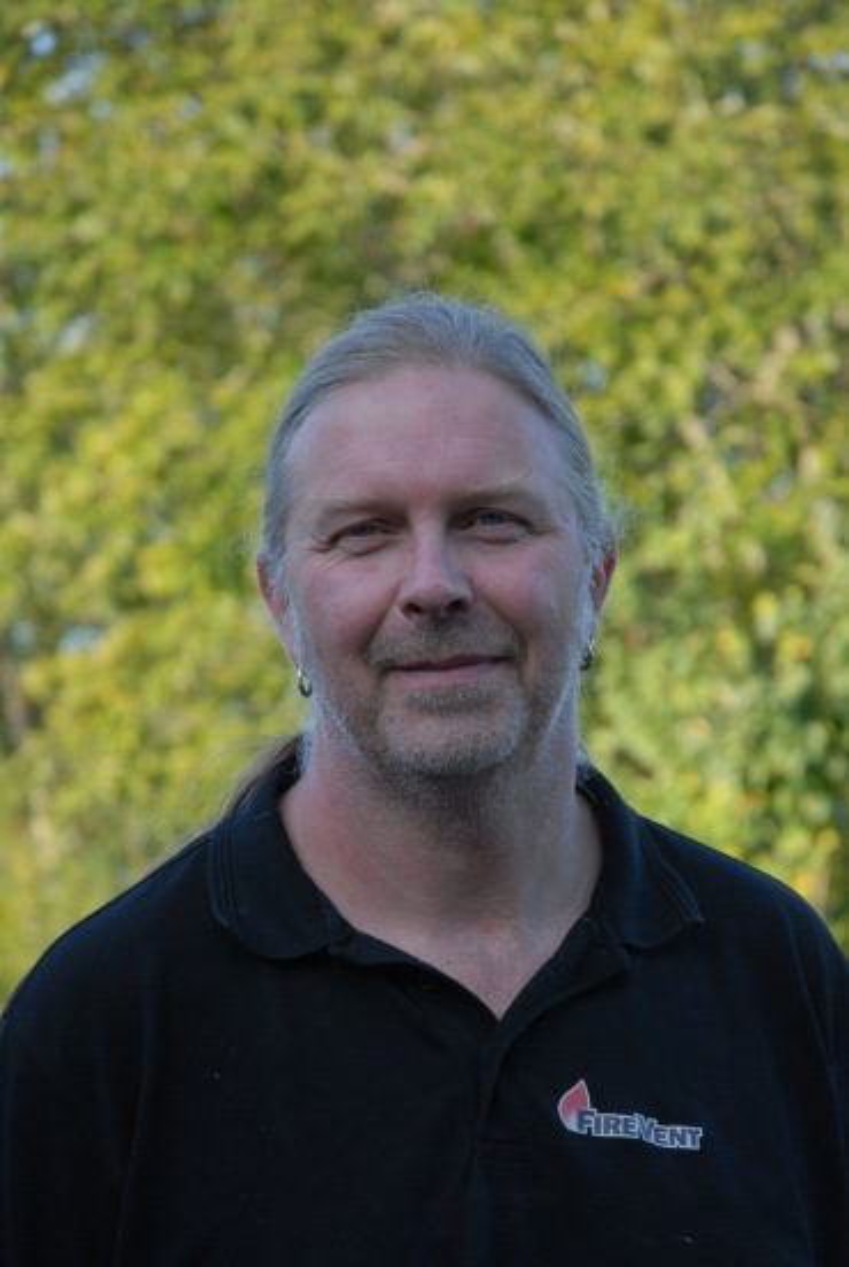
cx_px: 424
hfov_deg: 13.1
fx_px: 3700
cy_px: 634
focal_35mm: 105
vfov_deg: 19.4
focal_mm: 70
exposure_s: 1/160
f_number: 4.5
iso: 200
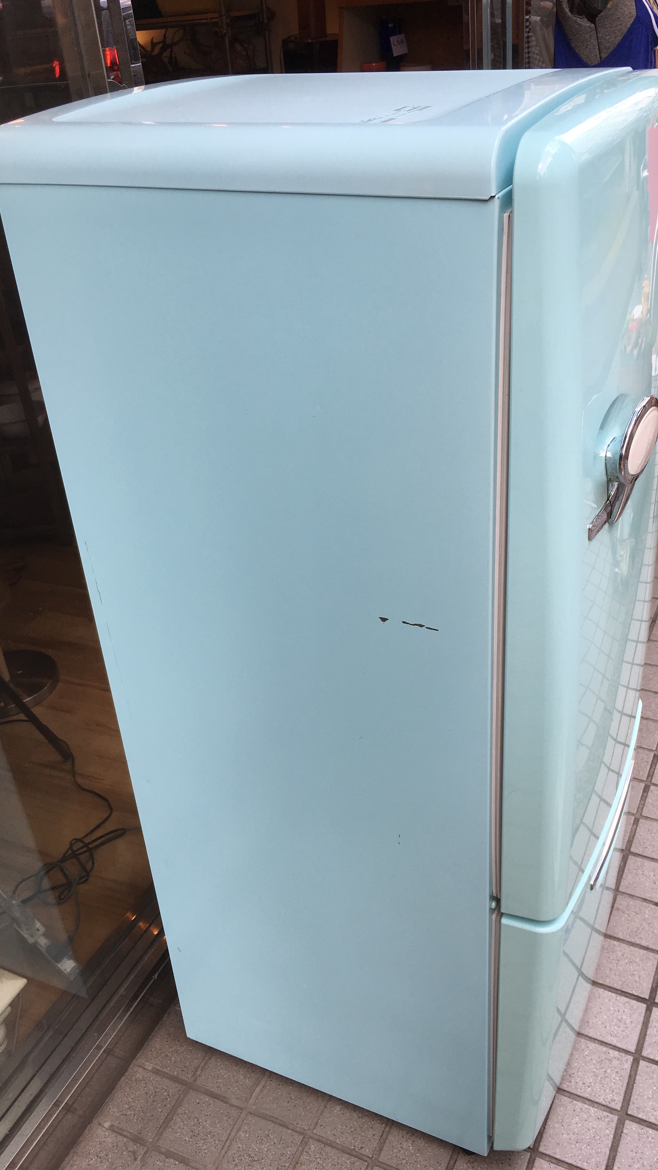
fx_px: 993
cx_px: 360
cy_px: 589
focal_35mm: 32
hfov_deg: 36.6
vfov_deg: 61.0
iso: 25
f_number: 2.2
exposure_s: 1/260
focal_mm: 4.15
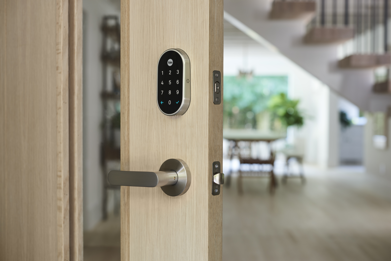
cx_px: 196
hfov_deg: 39.6
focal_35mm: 50
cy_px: 130
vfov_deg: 27.0
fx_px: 543
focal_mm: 50
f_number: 4
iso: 100
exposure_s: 1/4
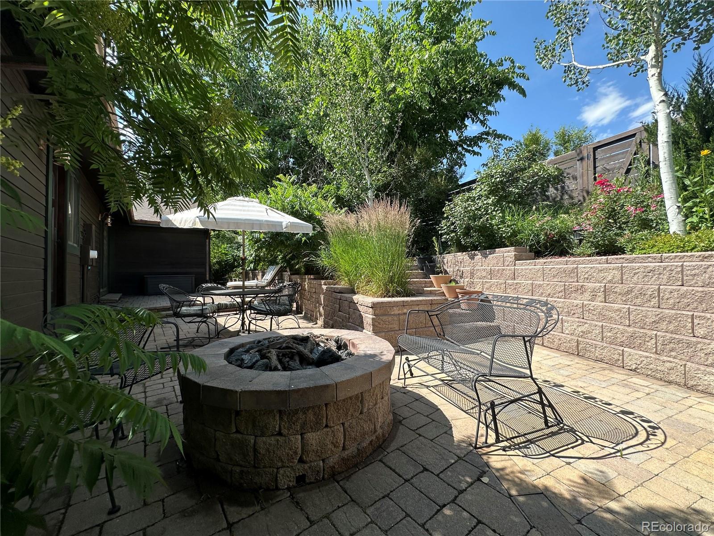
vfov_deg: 85.7
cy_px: 268
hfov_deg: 102.1
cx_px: 357
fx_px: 289
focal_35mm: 14
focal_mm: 2.22
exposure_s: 1/720
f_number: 2.2
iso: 40
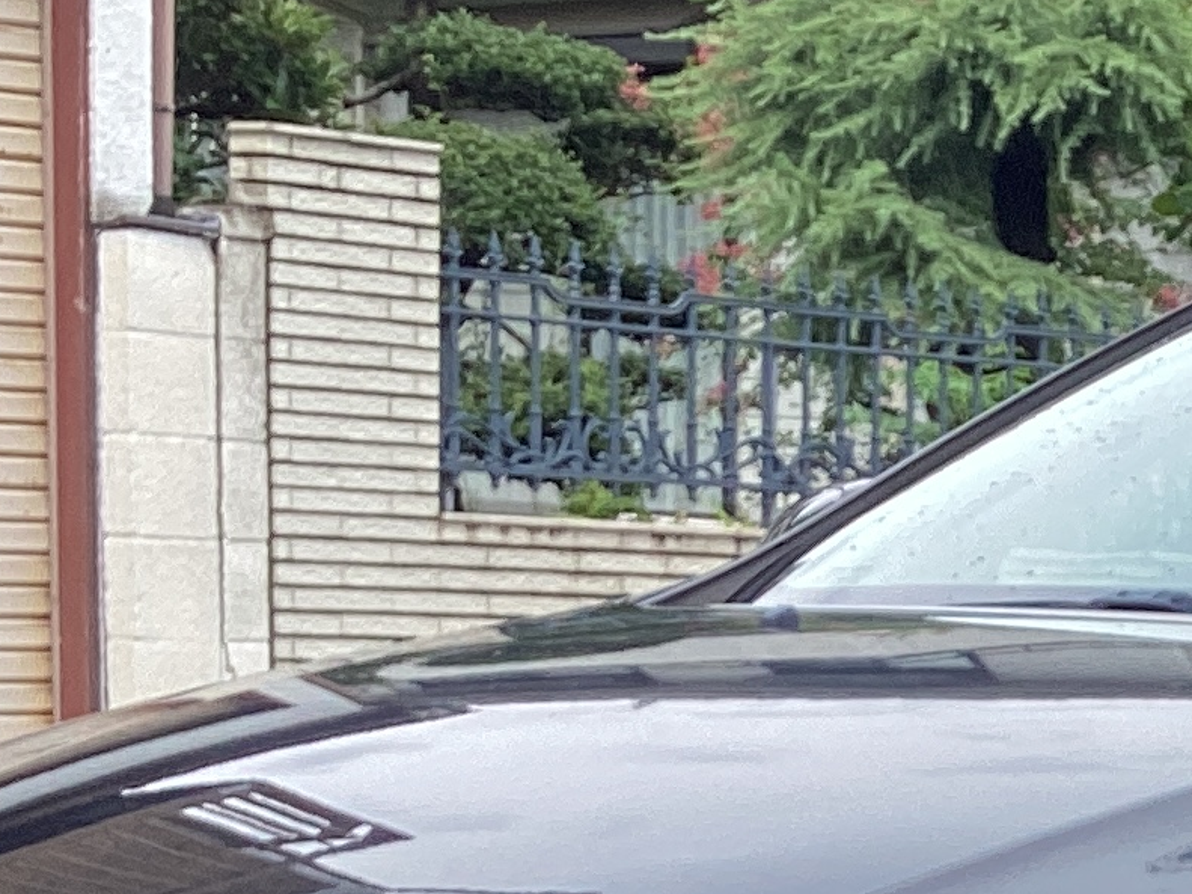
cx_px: 1569
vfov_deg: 11.1
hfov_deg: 14.7
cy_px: 1402
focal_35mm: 128
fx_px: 4407
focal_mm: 3.3
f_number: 2.4
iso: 25
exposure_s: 1/485
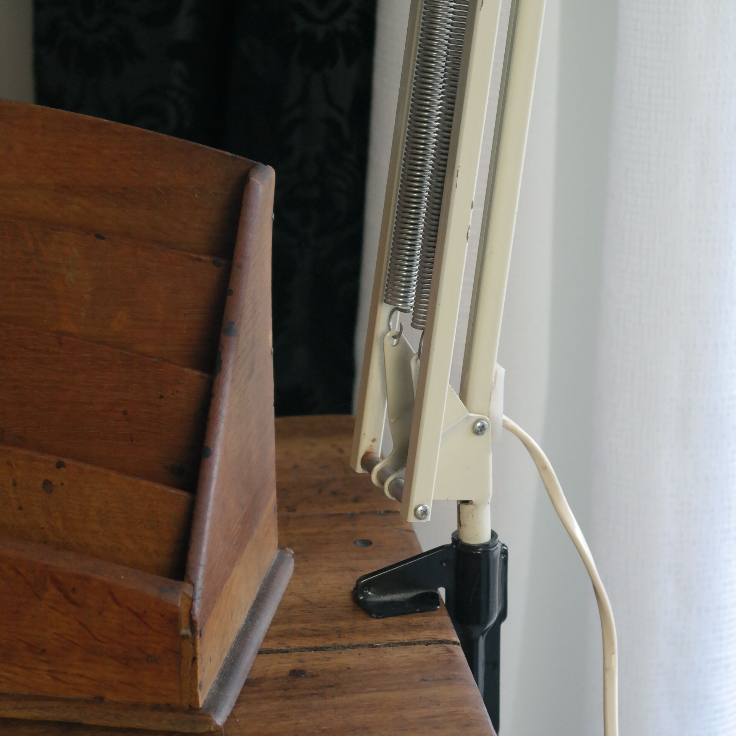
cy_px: 320
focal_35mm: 101
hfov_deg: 17.2
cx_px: 368
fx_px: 2430
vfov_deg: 17.2
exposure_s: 1/80
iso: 1600
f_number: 5.6
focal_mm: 50
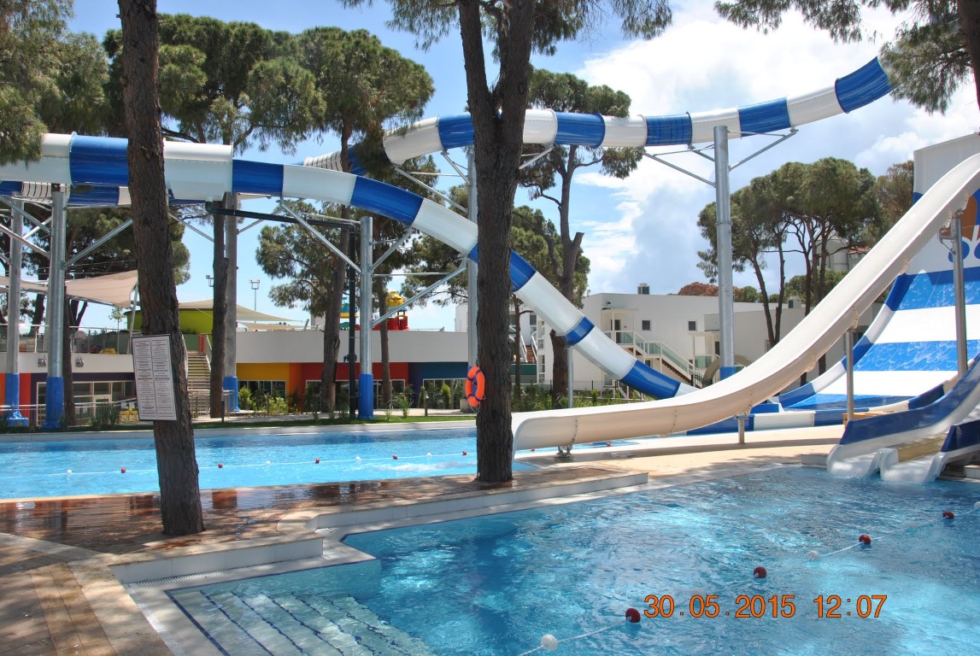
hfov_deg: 67.3
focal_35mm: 27
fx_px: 736
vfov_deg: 48.1
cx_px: 490
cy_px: 328
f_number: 8
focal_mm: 18
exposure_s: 1/250
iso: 100
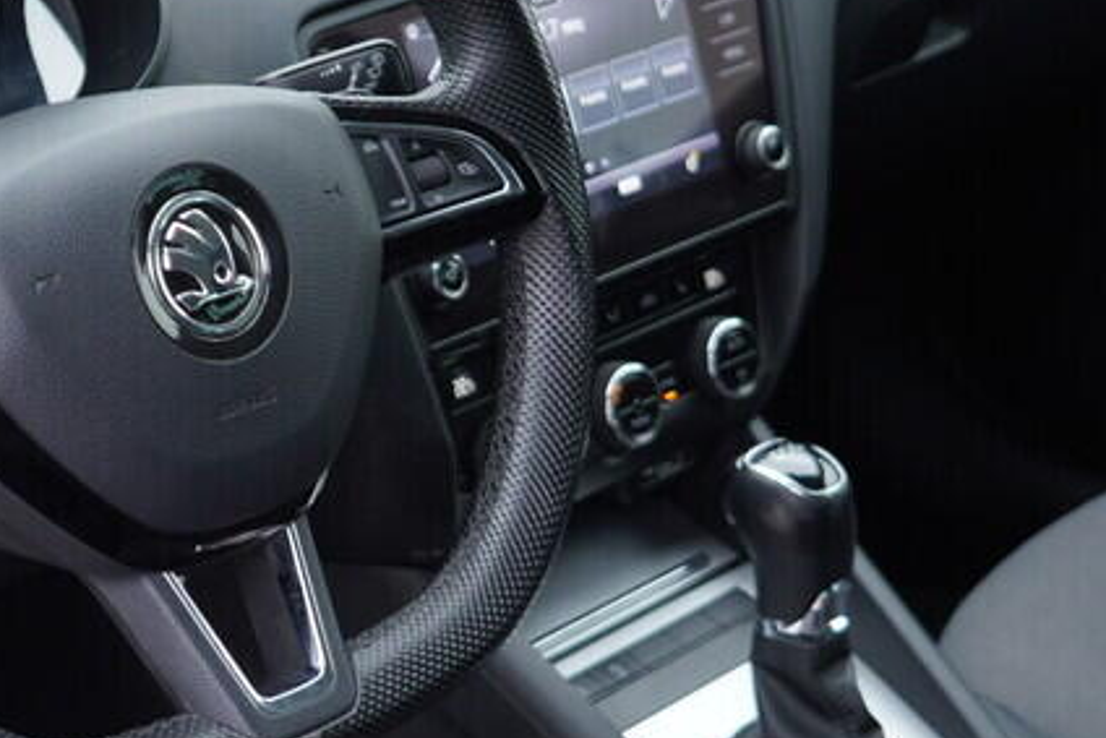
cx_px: 68
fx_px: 2674
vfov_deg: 15.7
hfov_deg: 22.7
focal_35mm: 87
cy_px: 518
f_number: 2.8
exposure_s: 1/40
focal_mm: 24
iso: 200
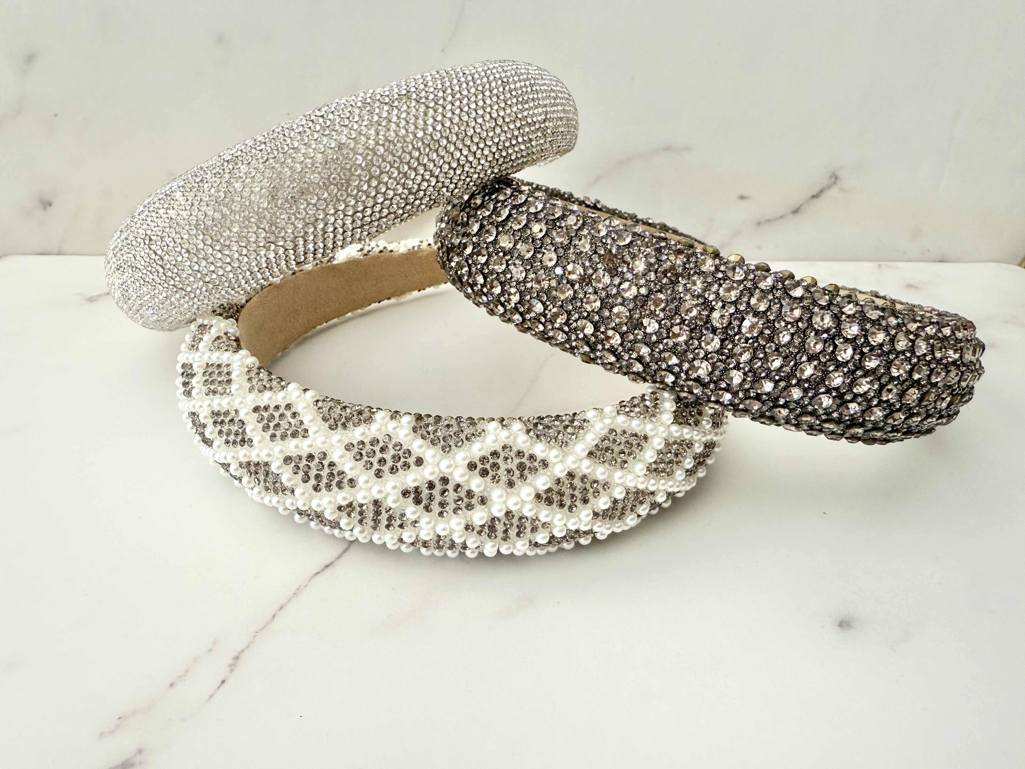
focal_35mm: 24
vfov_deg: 56.8
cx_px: 512
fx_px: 711
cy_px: 384
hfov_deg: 71.6
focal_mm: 2.22
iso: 125
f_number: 2.2
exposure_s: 1/99
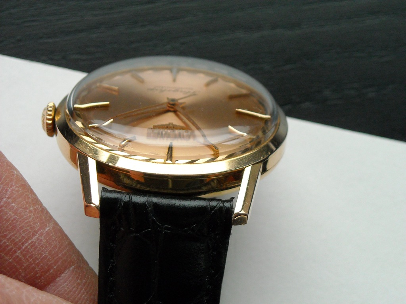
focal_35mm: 105
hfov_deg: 18.7
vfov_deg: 14.1
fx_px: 1232
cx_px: 203
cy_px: 152
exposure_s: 1/96
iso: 400
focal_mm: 17.1
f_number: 4.7
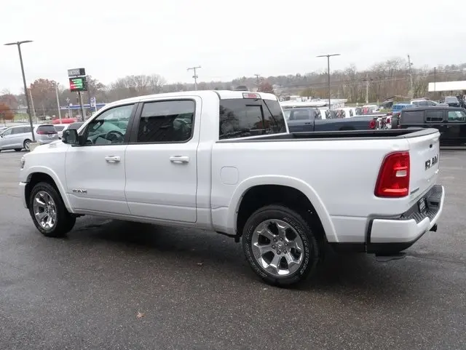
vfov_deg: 44.2
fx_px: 431
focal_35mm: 32
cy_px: 175
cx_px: 233
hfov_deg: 56.8
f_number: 16
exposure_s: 1/30
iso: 400
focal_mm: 16
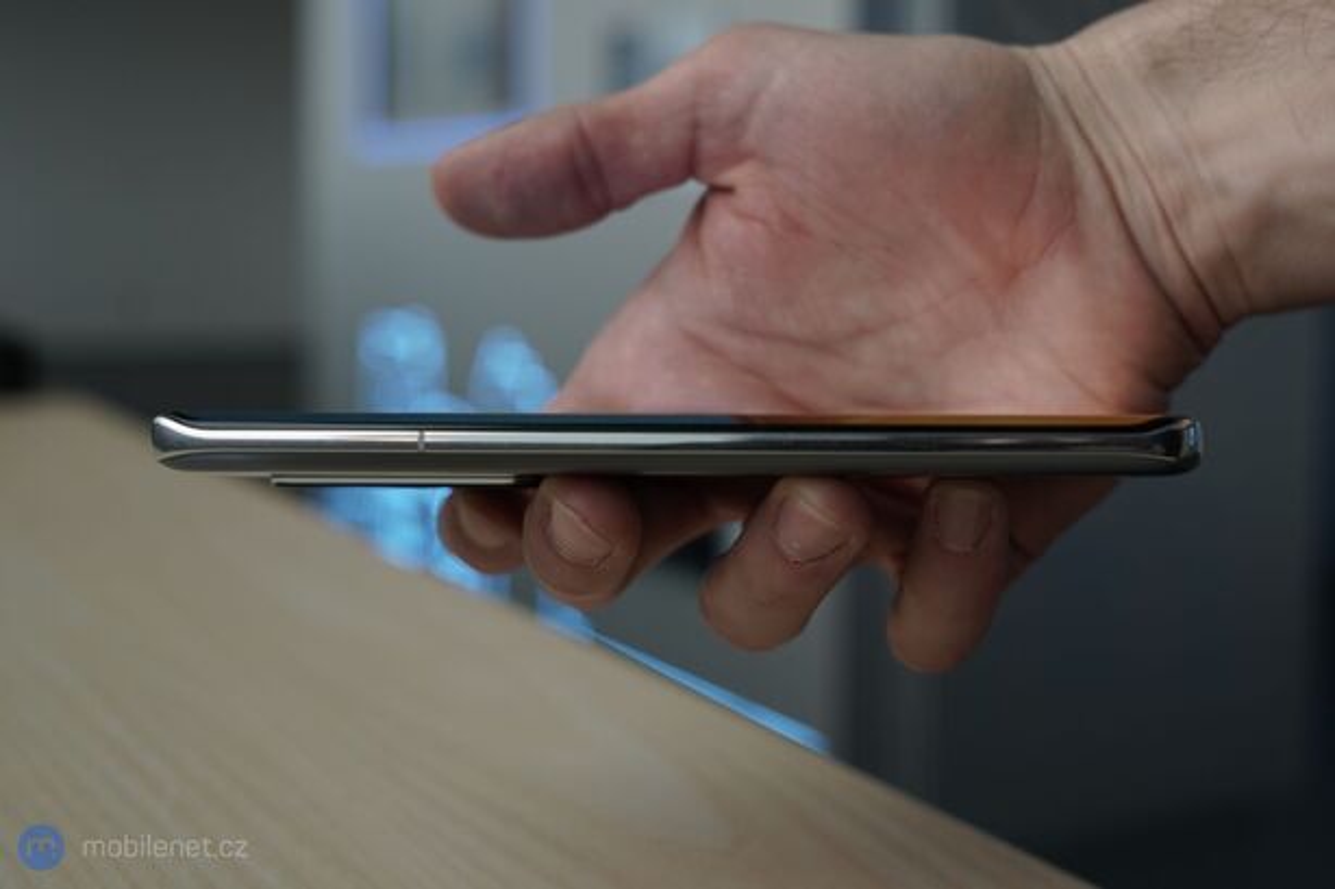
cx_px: 668
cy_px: 444
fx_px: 1186
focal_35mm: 32
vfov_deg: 41.1
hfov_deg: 58.7
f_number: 4
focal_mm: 32
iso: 250
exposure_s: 1/60
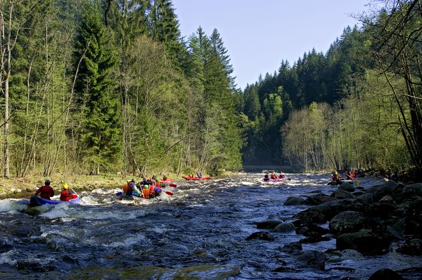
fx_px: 456
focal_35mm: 39
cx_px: 211
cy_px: 140
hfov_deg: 49.6
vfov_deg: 34.1
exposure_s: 1/180
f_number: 8
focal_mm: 26.25
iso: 200
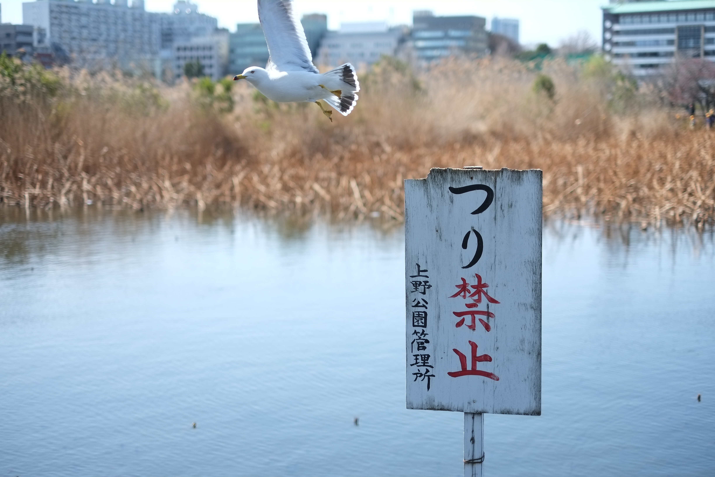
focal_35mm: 53
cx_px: 358
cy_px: 238
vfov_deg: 25.5
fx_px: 1053
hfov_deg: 37.5
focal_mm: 35
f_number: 1.4
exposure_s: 1/4000
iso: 200
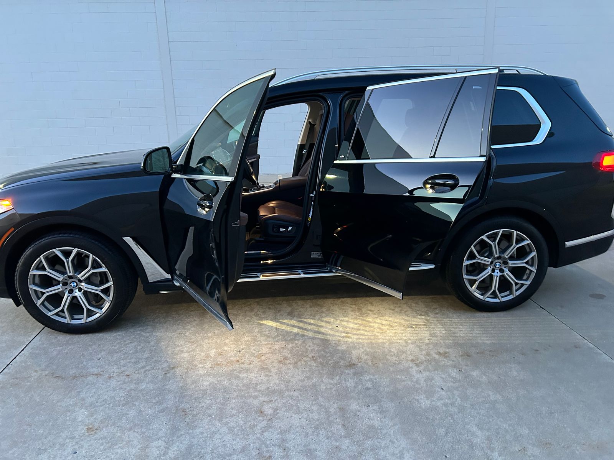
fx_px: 461
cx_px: 307
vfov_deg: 53.1
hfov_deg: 67.3
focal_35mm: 26
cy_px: 230
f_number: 1.5
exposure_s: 1/30
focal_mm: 5.7
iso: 500
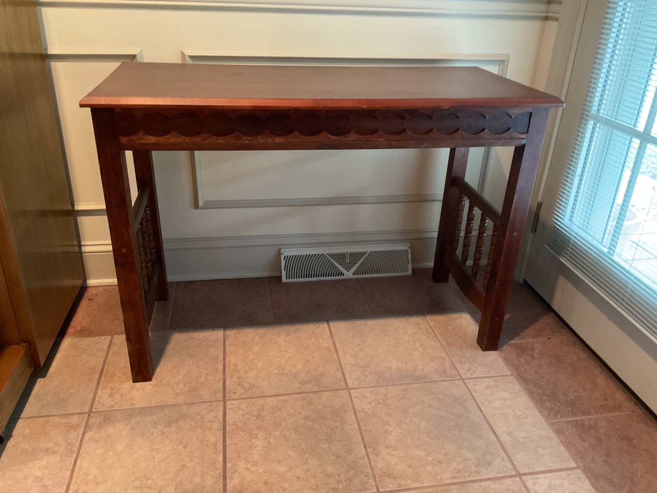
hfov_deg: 61.7
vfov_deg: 48.2
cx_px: 328
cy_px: 246
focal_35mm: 29
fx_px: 550
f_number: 1.8
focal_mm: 3
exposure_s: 1/30
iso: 400
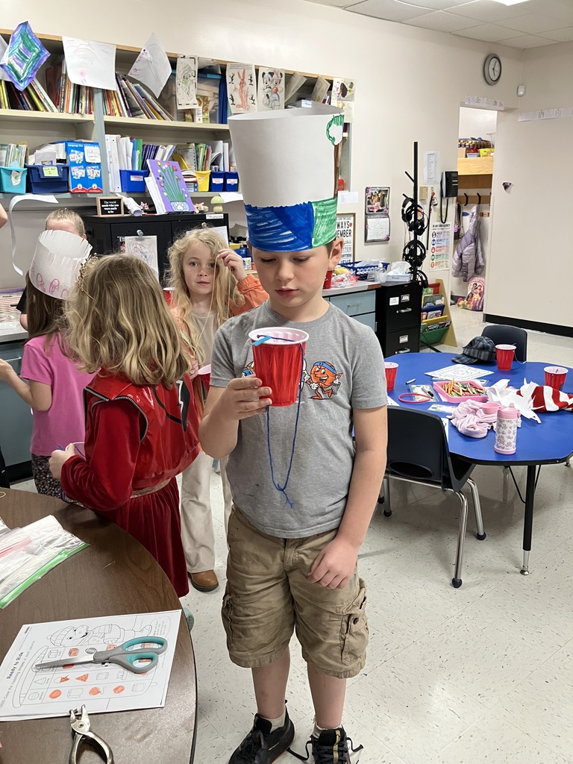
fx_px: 618
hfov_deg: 49.7
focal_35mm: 28
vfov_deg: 63.4
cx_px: 286
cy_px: 382
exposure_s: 1/60
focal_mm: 3.99
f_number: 1.8
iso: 160
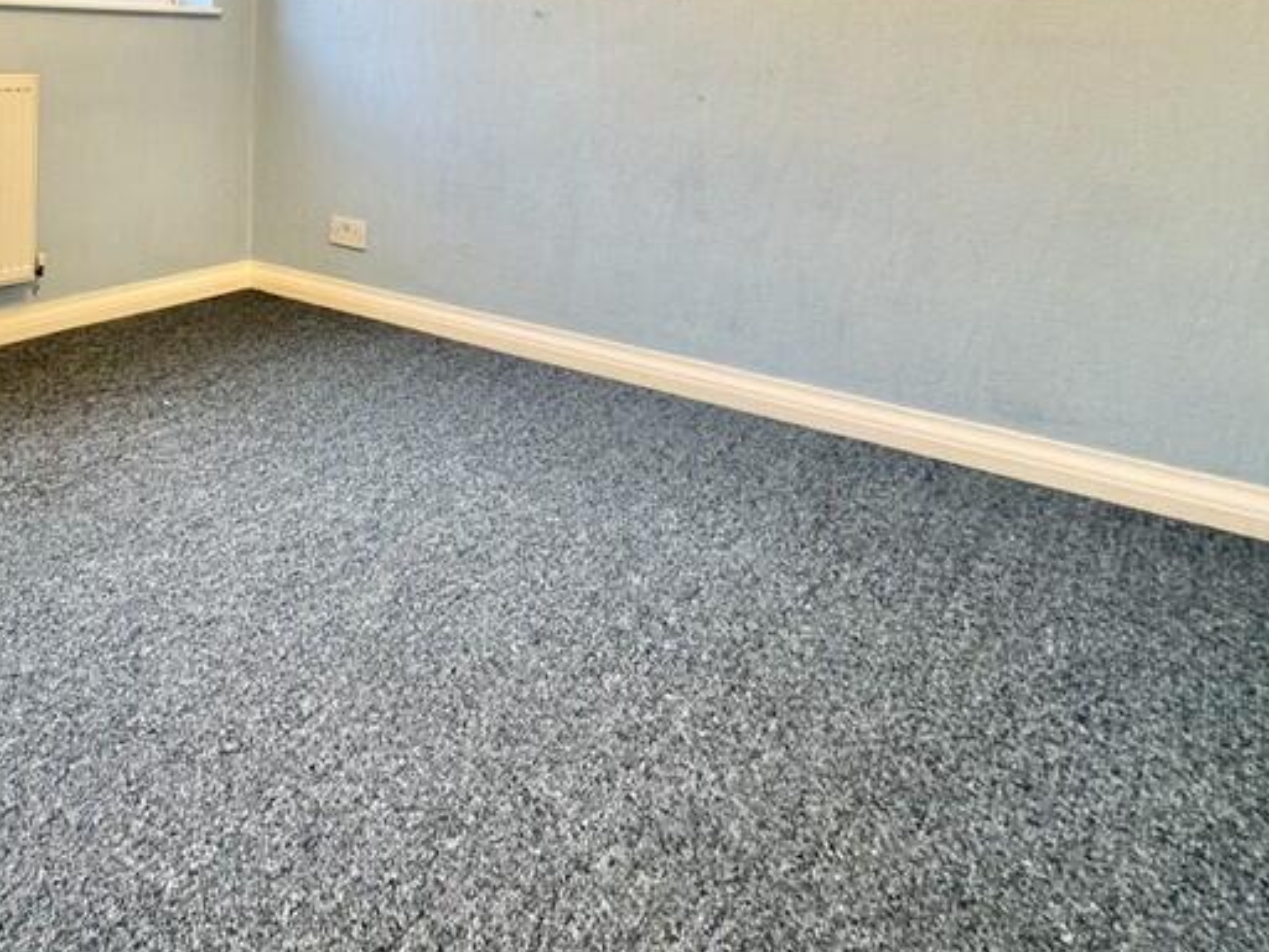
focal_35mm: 28
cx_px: 218
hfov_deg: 57.7
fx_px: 1026
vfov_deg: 44.9
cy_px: 84
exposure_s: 1/50
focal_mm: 2.22
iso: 250
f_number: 2.2
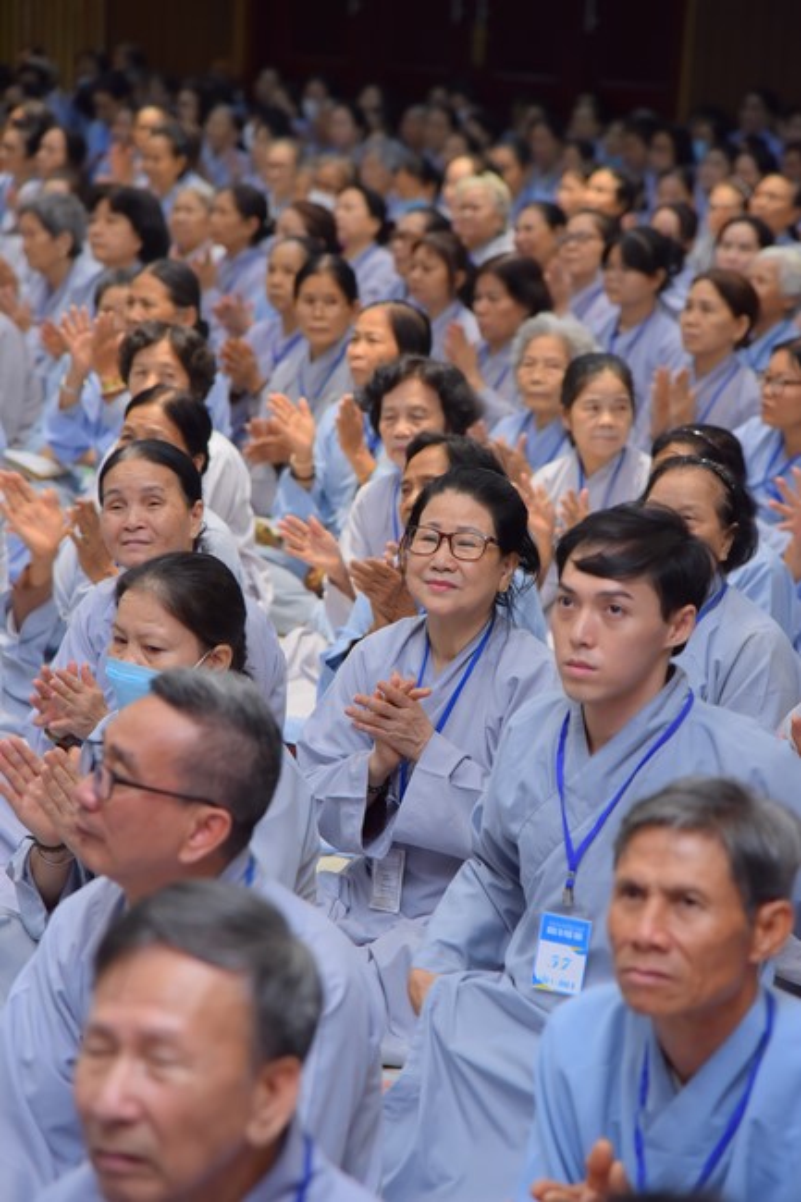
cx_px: 400
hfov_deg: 11.4
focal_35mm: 120
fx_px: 4007
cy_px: 601
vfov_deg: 17.1
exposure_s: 1/125
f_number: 5
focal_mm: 120
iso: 1250
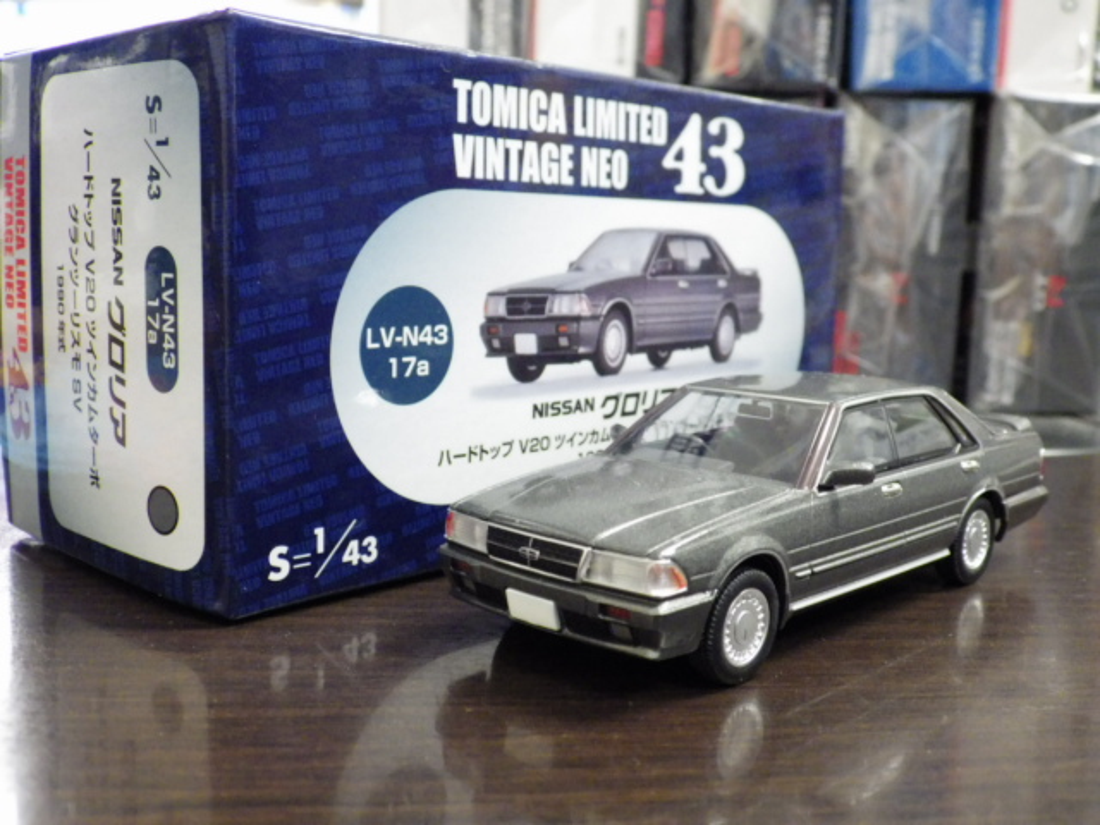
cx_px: 550
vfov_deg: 35.1
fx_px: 1303
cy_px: 412
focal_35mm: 41
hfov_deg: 45.8
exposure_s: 1/25
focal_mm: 7.4
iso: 1000
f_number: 3.6
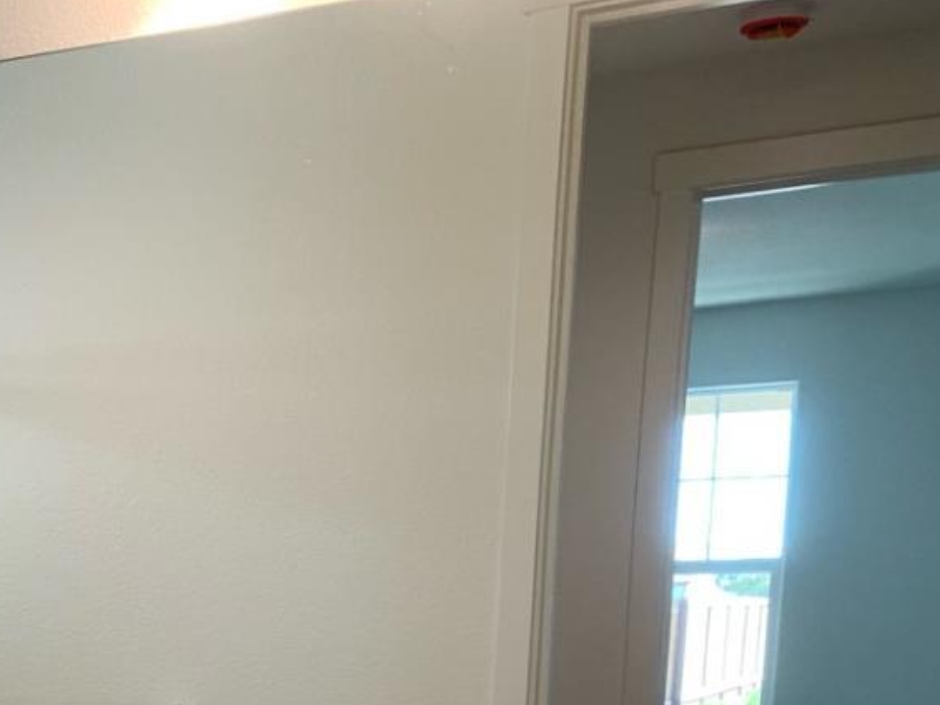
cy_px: 870
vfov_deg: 19.9
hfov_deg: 24.9
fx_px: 1874
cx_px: -238
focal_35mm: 69
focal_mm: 4.25
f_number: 1.8
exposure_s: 1/120
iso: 32
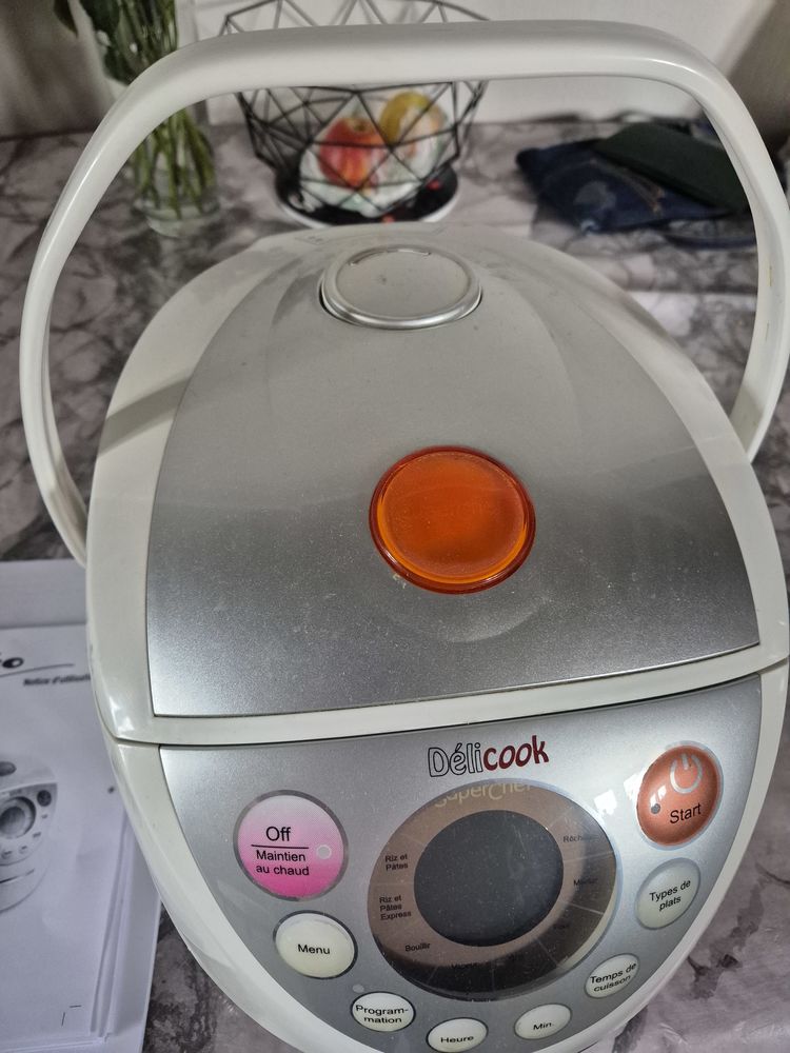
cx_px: 395
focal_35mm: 23
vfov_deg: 73.9
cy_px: 526
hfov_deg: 58.9
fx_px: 700
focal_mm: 5.4
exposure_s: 1/100
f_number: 1.8
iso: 1250
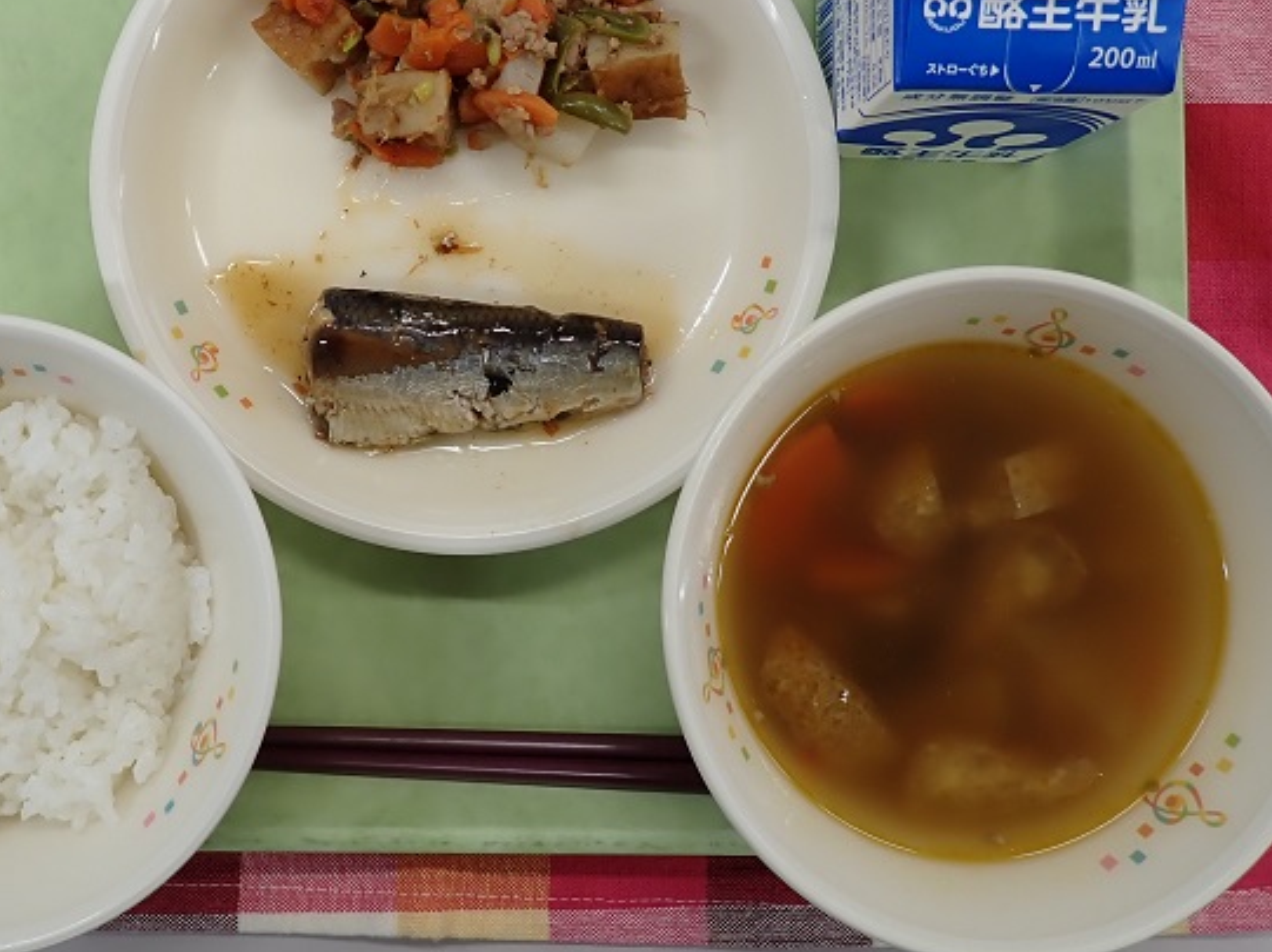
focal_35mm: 37
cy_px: 329
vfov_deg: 38.3
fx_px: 1359
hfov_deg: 49.7
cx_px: 484
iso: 100
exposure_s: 1/100
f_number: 2
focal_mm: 4.5
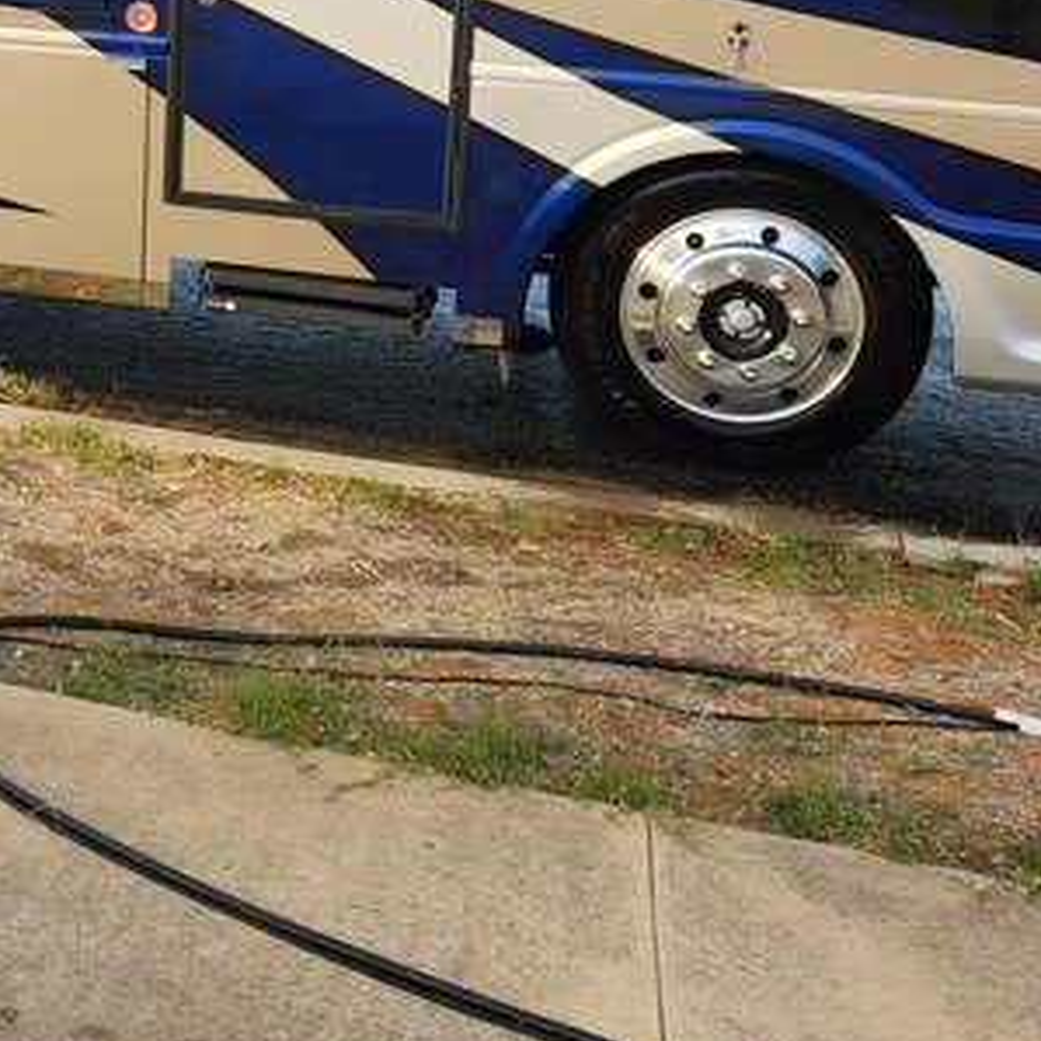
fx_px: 2314
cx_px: -331
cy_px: 56
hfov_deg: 22.5
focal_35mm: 68
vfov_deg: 24.4
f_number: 1.8
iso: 20
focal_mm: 5.4
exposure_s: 1/441
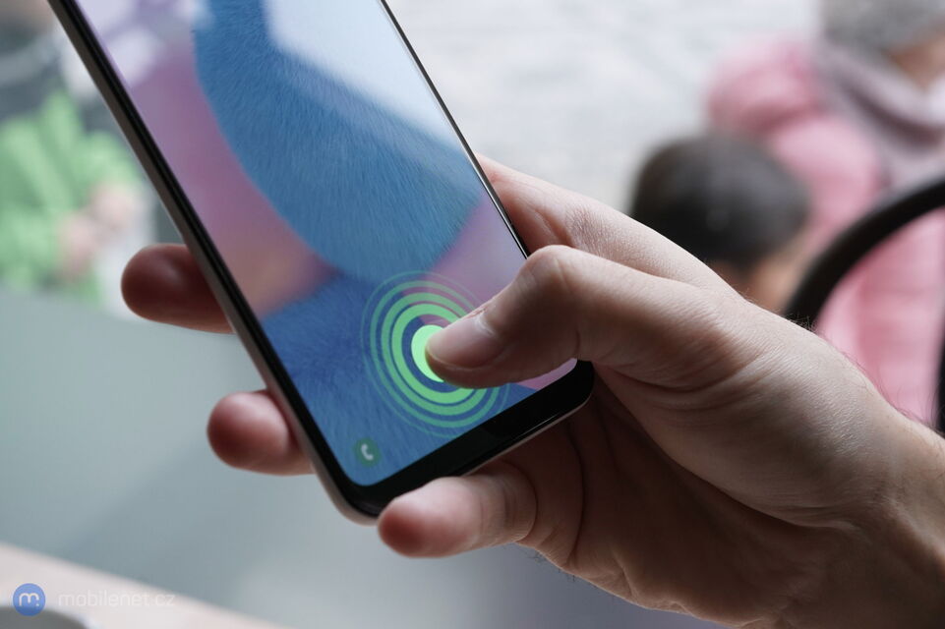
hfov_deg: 36.3
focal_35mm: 55
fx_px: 1443
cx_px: 472
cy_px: 314
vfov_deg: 24.6
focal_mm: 55
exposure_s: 1/160
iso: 2000
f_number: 7.1
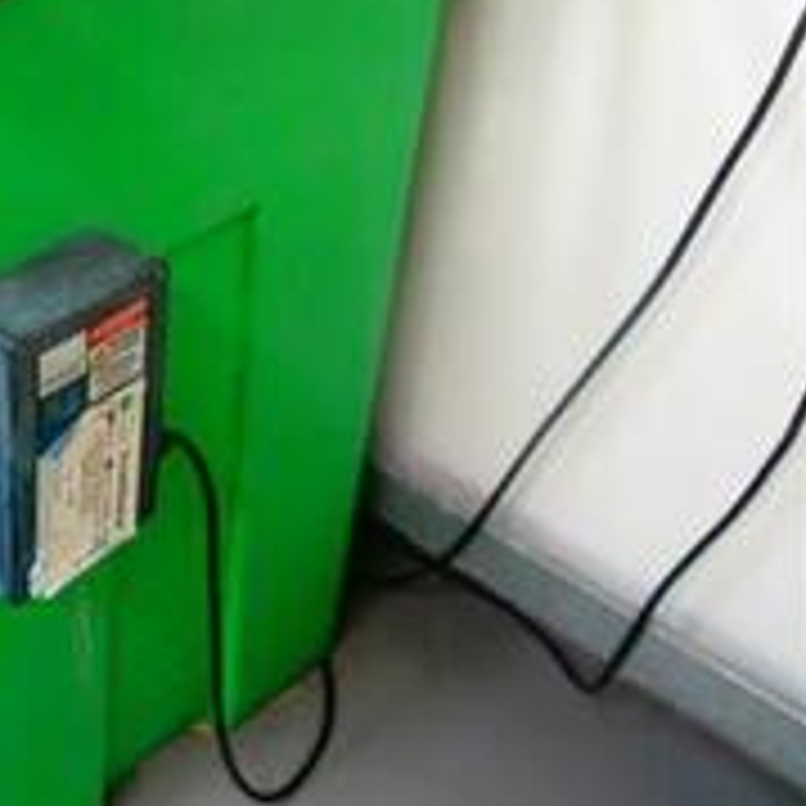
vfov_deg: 30.0
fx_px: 1502
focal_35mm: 57
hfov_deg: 28.3
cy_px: 329
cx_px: 9
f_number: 3
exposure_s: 1/10
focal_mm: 4.2
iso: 200
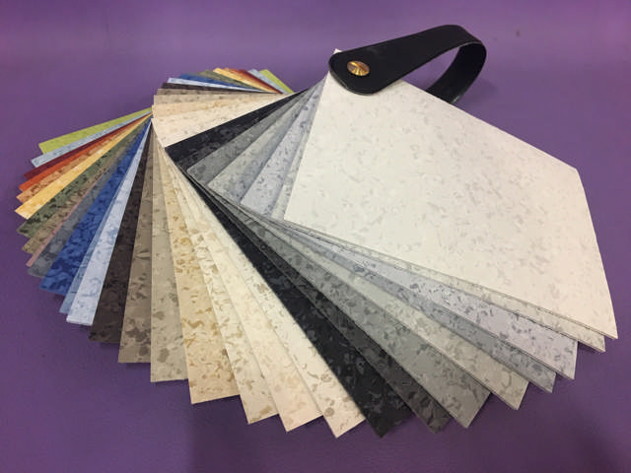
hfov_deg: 61.7
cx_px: 316
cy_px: 236
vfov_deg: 48.2
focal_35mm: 29
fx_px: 529
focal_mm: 4.15
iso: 200
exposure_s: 1/20
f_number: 2.2
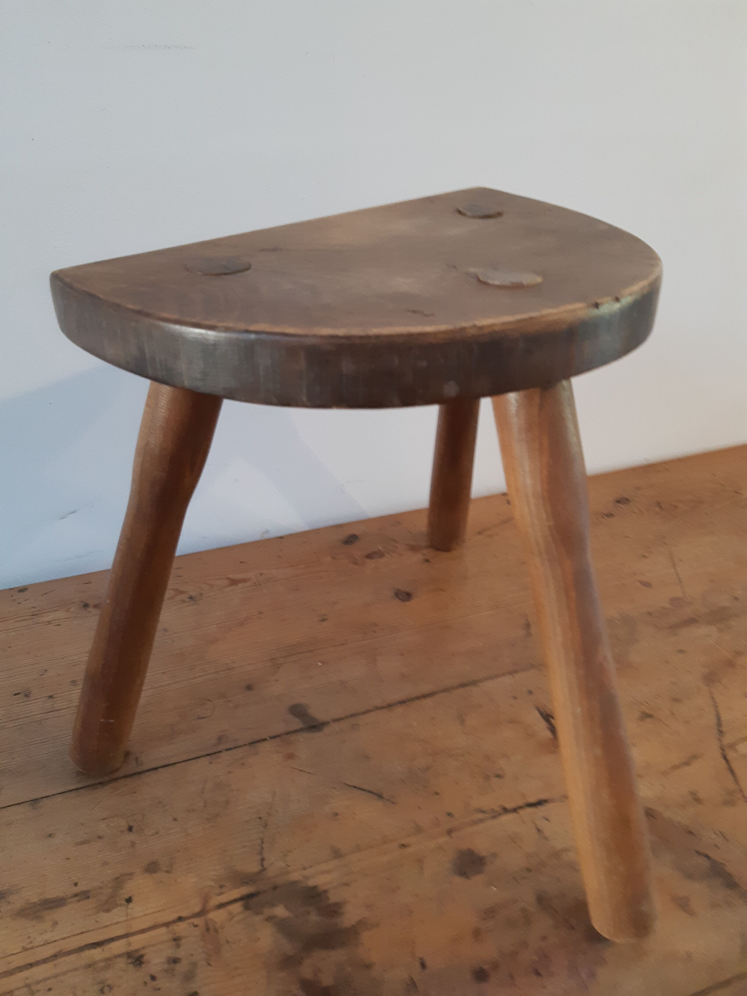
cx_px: 374
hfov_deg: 53.1
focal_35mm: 26
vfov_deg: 67.3
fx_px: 748
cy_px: 498
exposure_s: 1/33
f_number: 1.7
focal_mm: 3.93
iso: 250
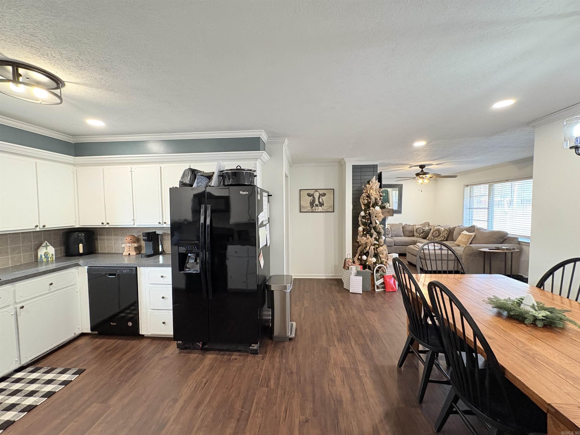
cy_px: 218
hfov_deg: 102.1
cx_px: 290
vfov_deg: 85.7
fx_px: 235
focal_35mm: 14
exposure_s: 1/60
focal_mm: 2.22
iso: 320
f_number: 2.2
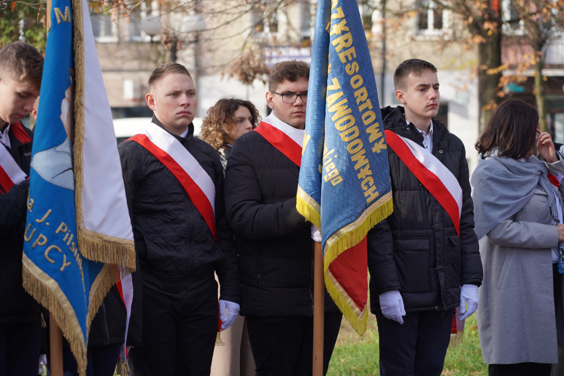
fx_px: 1645
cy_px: 188
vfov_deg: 13.0
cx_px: 282
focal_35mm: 105
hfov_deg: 19.5
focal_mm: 105
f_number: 4
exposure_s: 1/200
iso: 100
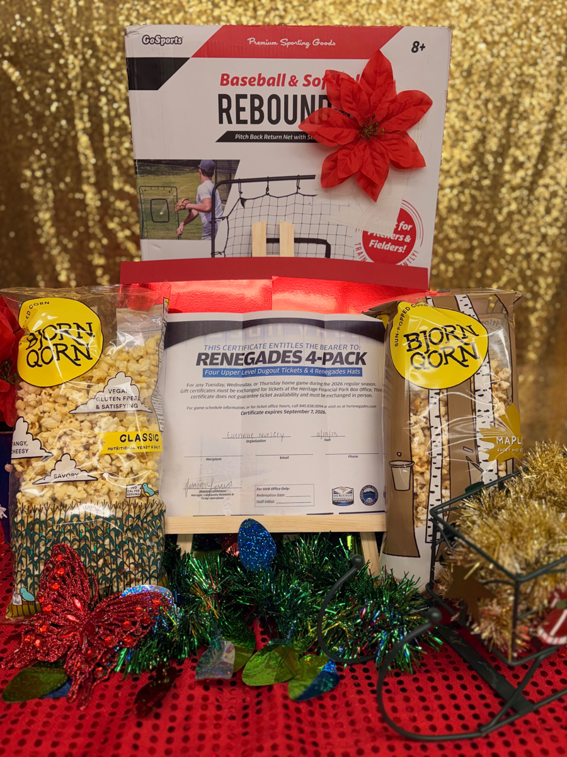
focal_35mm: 26
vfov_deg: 67.3
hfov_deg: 53.1
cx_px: 284
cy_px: 378
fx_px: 568
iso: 80
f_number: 1.6
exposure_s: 1/120
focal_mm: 5.96
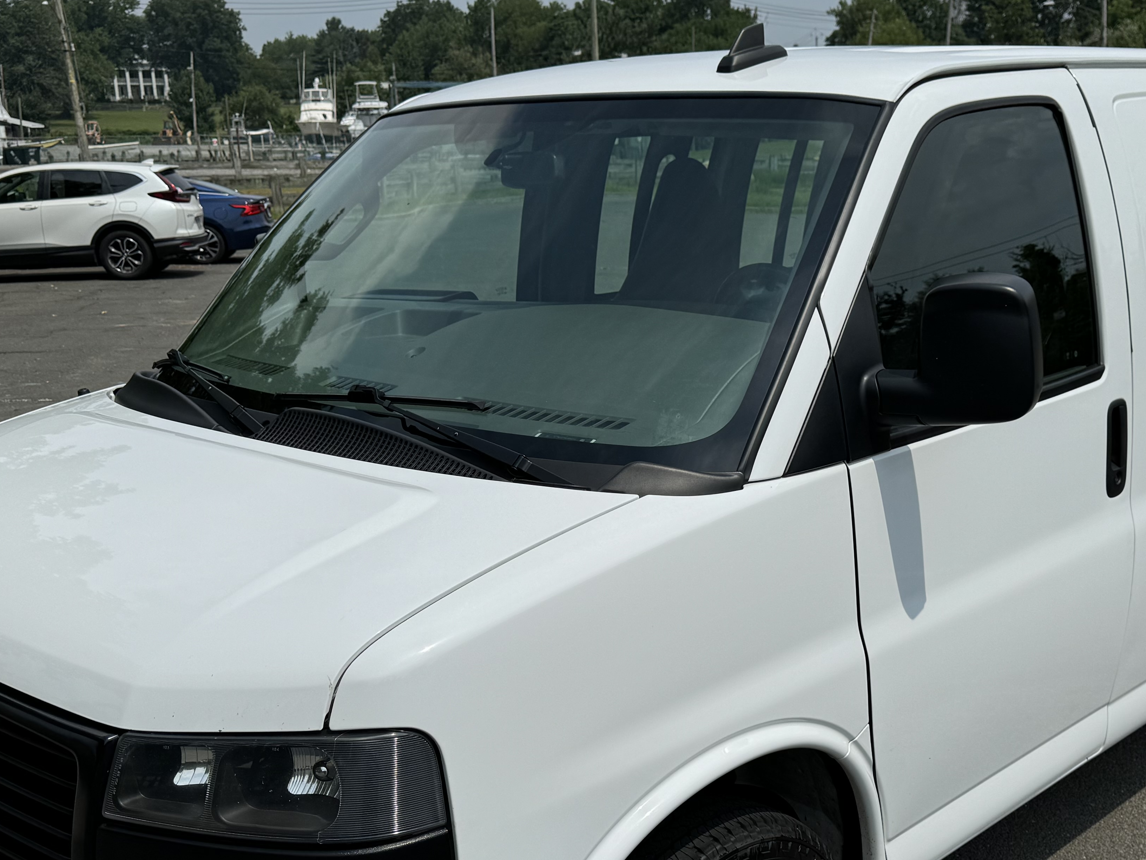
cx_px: 667
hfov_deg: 44.6
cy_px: 607
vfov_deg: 33.9
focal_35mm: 42
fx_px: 1390
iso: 80
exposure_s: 1/10417
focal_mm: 6.76
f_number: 1.78
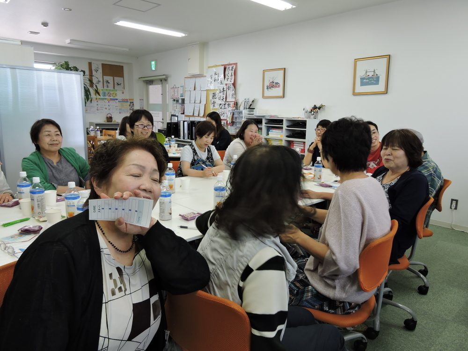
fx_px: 324
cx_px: 234
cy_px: 176
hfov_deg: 71.6
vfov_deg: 56.8
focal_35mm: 24
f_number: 3.3
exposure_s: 1/30
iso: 125
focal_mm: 4.3
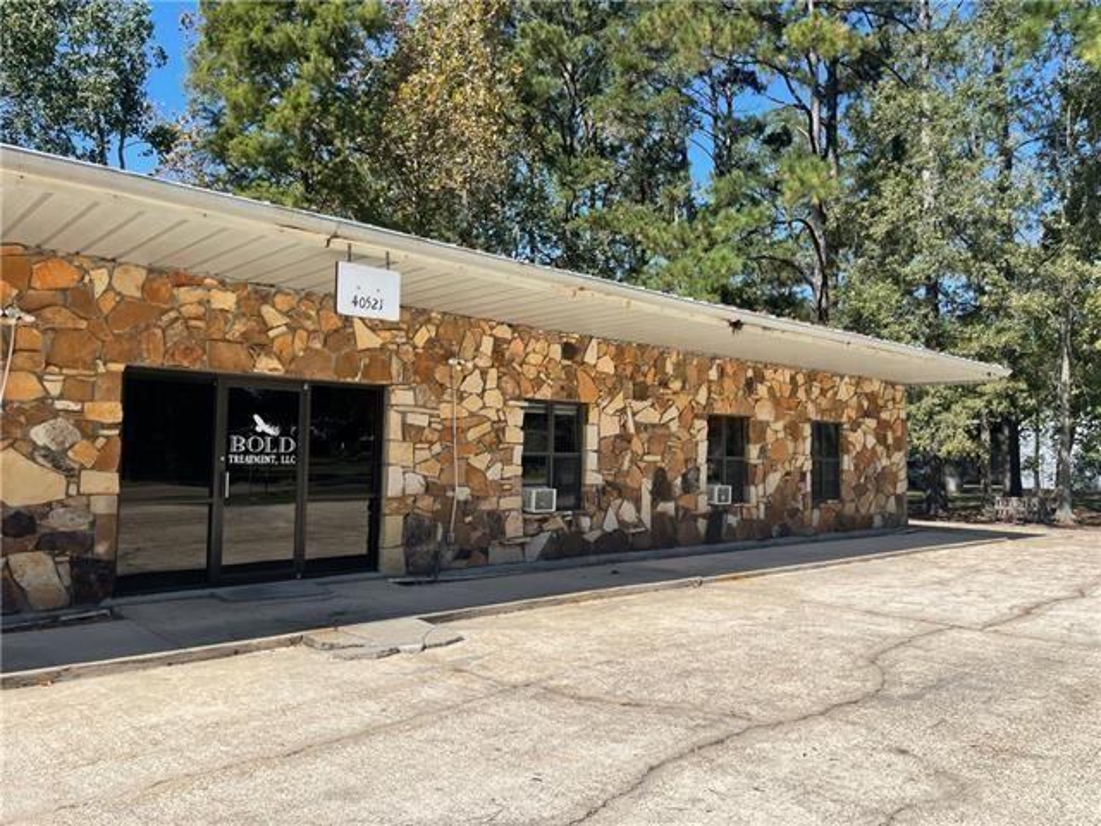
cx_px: 550
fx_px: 827
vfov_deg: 53.1
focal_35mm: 26
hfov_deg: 67.3
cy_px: 413
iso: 32
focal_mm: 4.2
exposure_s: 1/3040
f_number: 1.6
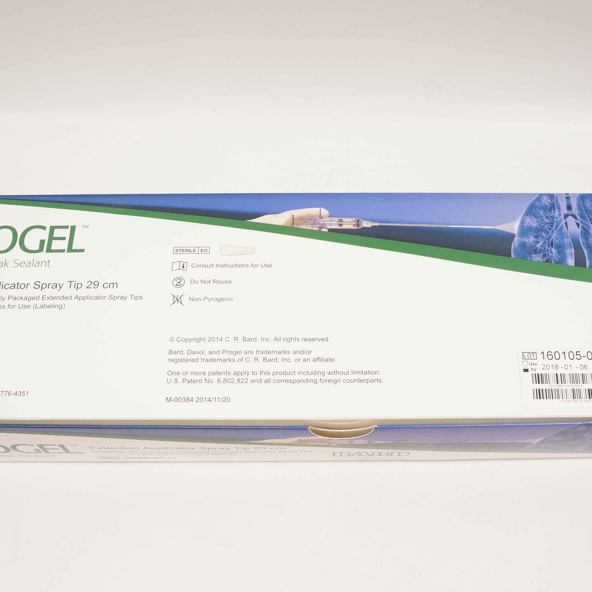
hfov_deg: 37.7
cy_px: 311
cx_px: 336
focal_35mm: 45
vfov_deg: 37.8
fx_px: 865
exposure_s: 1/100
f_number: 7.1
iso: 800
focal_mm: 21
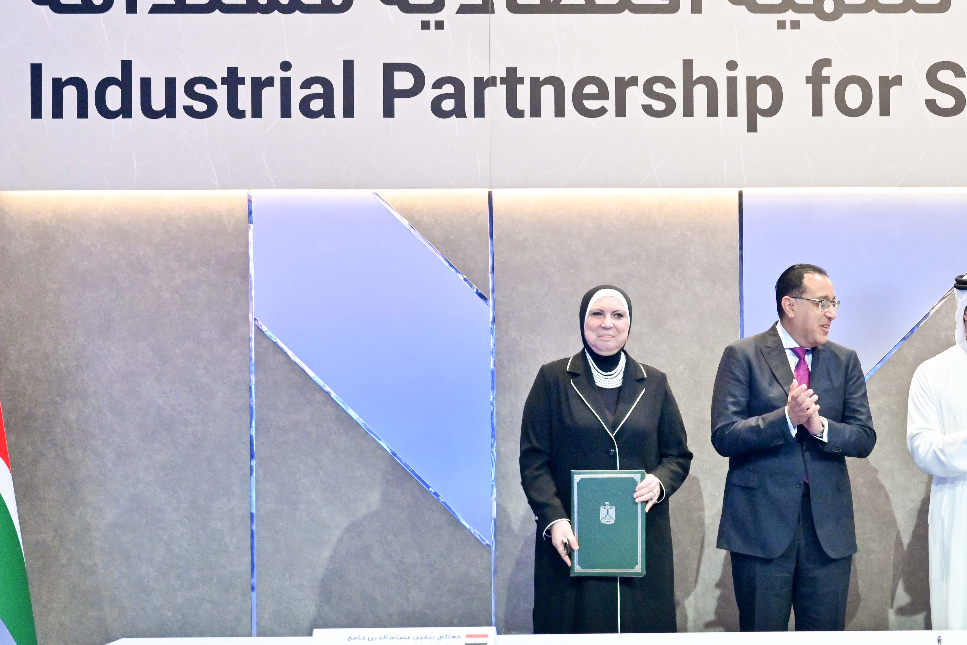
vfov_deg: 20.6
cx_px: 907
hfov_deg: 29.0
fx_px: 1773
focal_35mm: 66
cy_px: 351
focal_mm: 35
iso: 2000
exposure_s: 1/200
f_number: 5
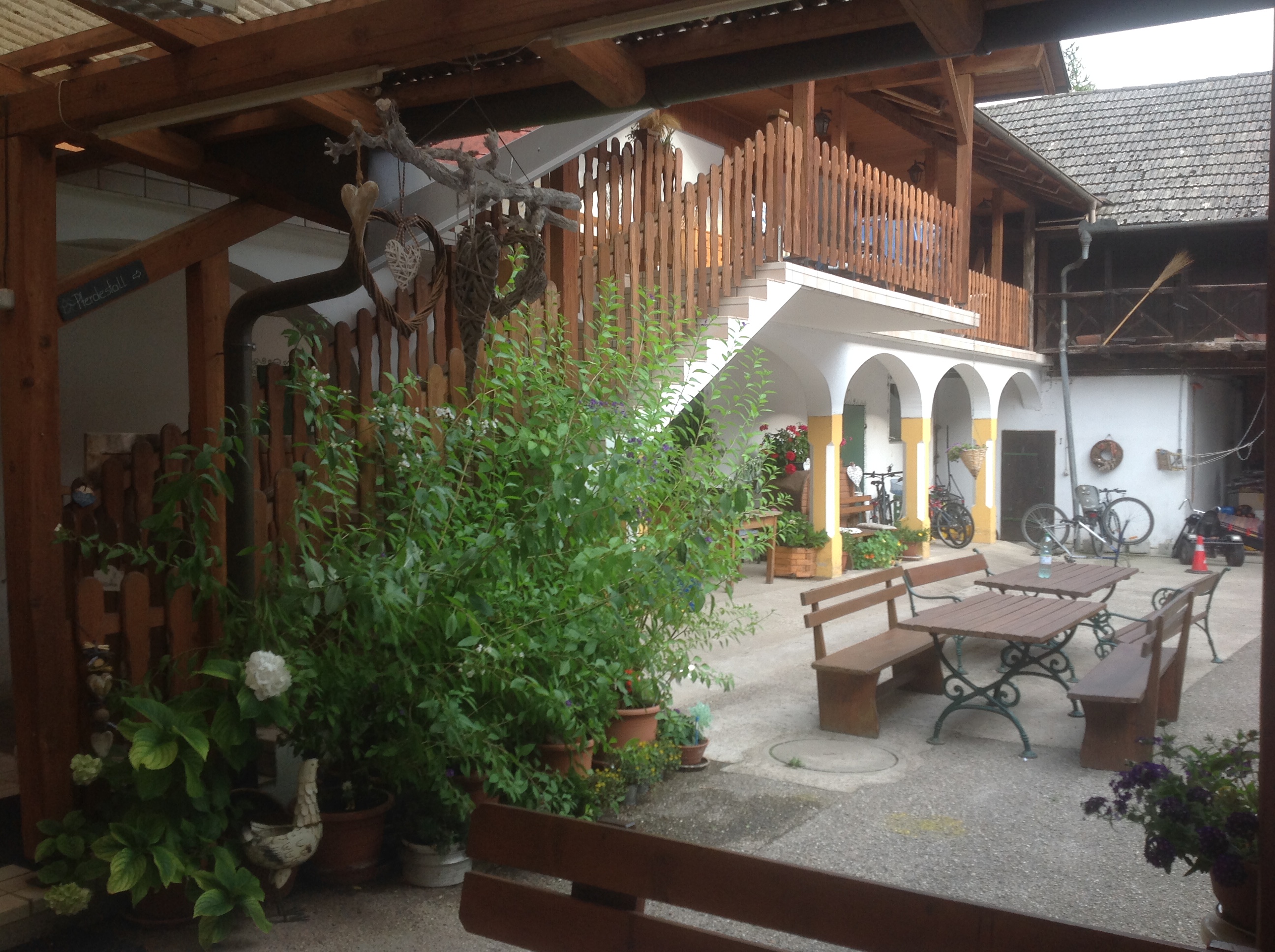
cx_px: 638
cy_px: 476
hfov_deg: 52.7
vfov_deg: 40.6
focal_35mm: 35
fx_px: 1287
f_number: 2.4
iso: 50
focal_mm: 4.28
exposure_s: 1/139
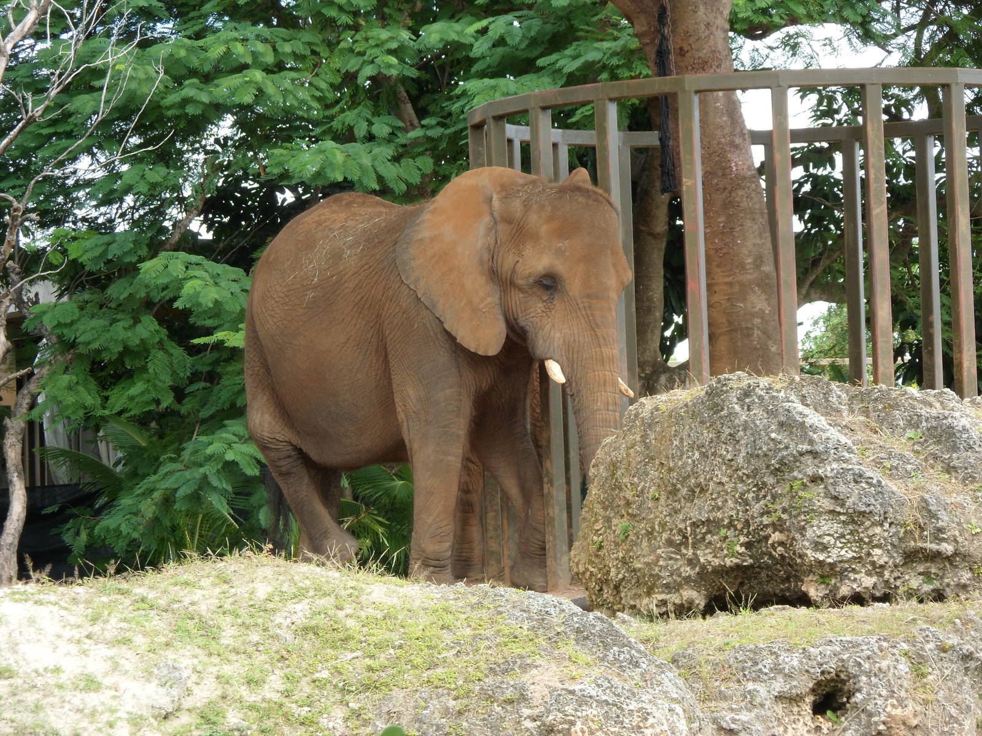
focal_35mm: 130
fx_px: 3688
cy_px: 368
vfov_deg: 11.4
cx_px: 491
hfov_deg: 15.2
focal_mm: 22.5
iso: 80
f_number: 5.4
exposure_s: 1/60
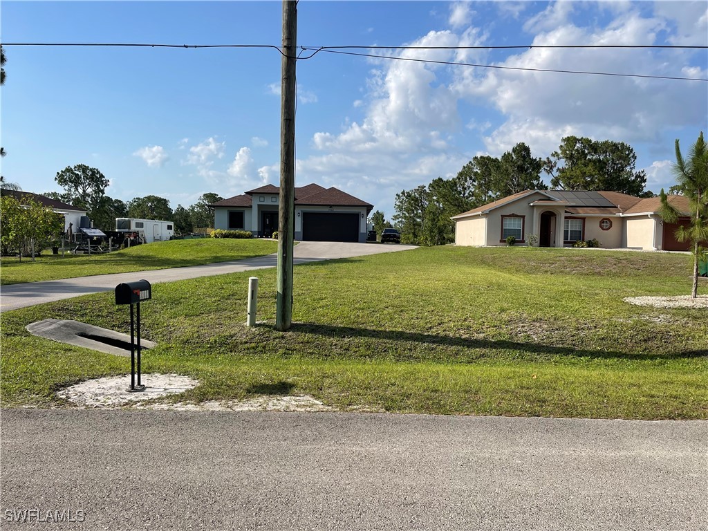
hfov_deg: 69.4
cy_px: 266
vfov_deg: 54.9
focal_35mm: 25
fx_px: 511
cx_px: 354
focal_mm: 5.1
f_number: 1.6
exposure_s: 1/4202
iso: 32
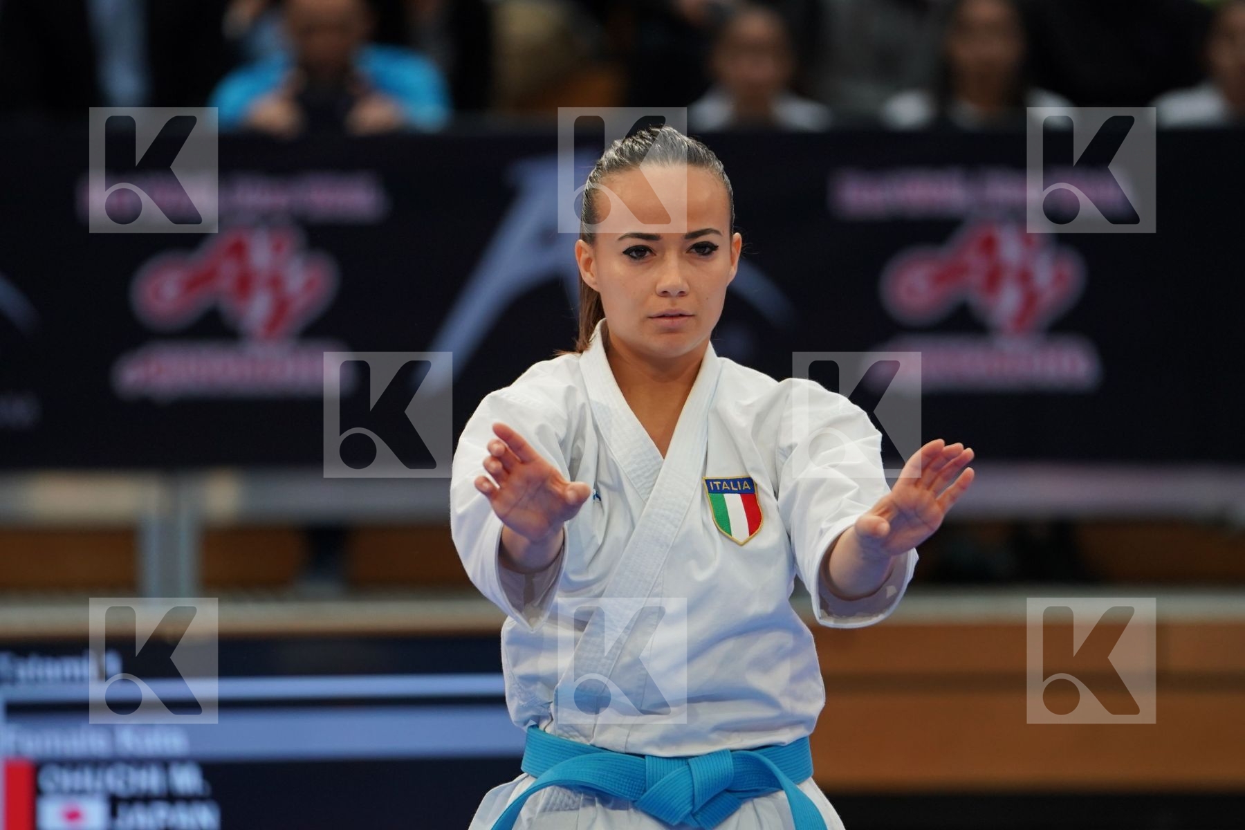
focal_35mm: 300
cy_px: 415
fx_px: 10374
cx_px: 622
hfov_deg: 6.9
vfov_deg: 4.6
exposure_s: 1/500
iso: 800
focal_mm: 200
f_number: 2.8
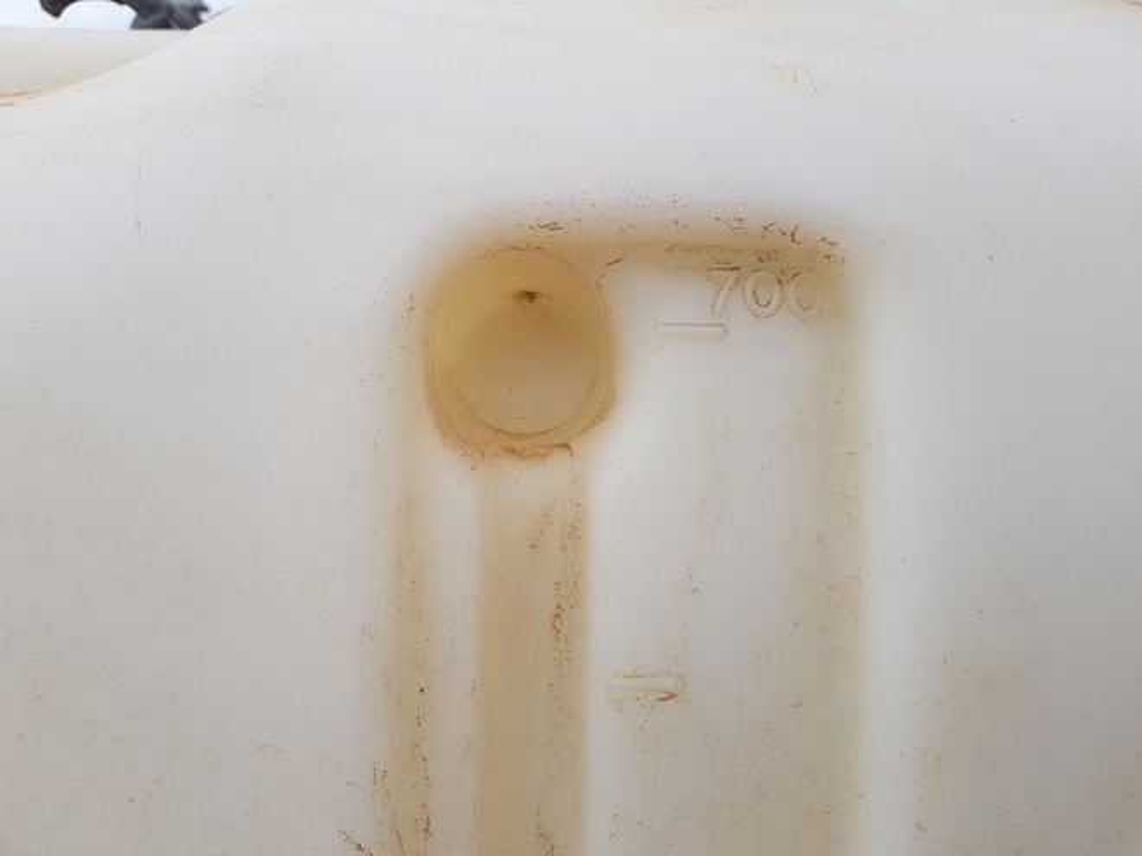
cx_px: 571
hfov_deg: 67.3
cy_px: 428
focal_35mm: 26
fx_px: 858
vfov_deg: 53.1
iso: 40
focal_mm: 4.2
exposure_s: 1/1300
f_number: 1.7
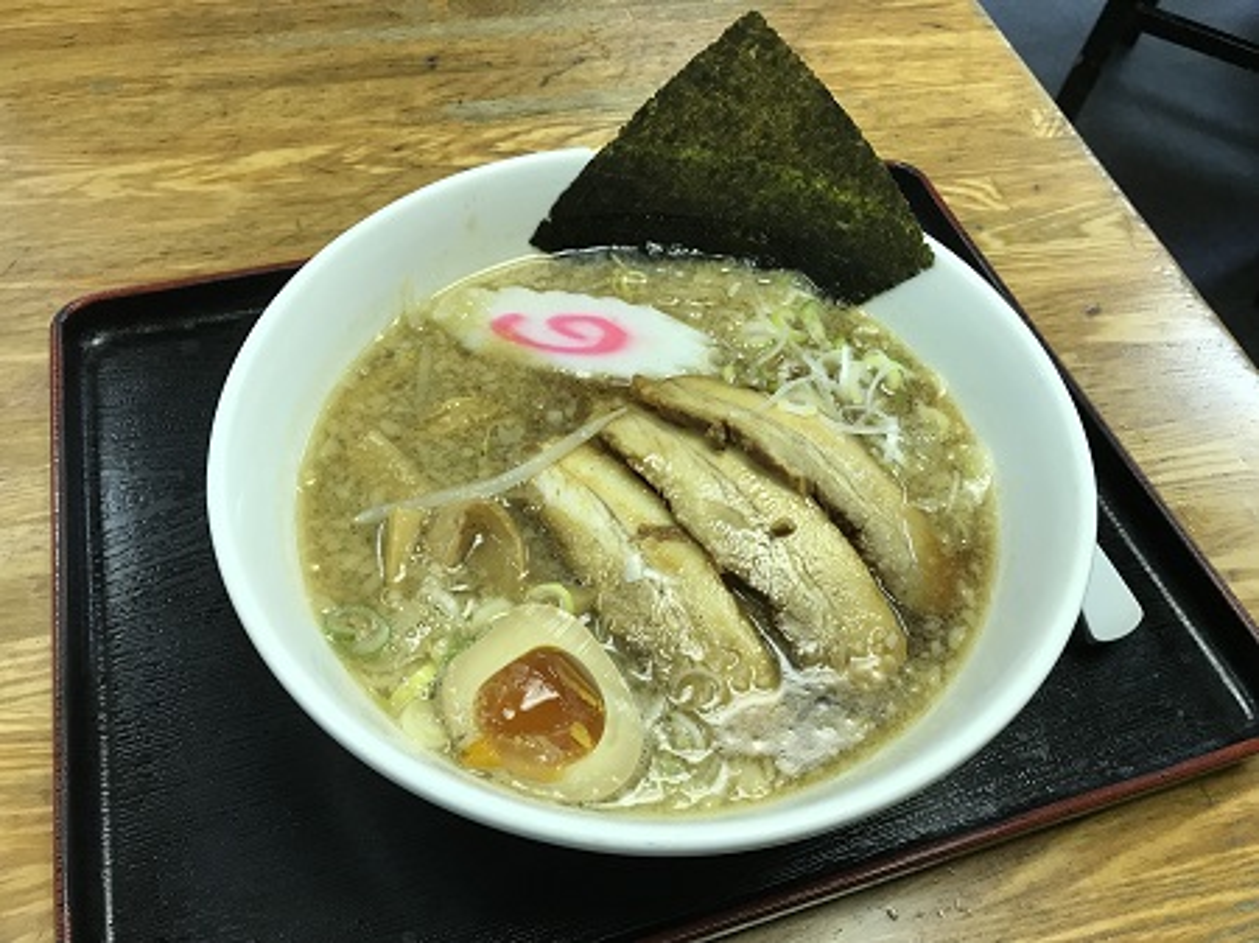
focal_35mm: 28
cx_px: 630
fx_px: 1018
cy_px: 472
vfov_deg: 49.7
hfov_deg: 63.5
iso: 32
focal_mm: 3.99
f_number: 1.8
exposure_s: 1/20
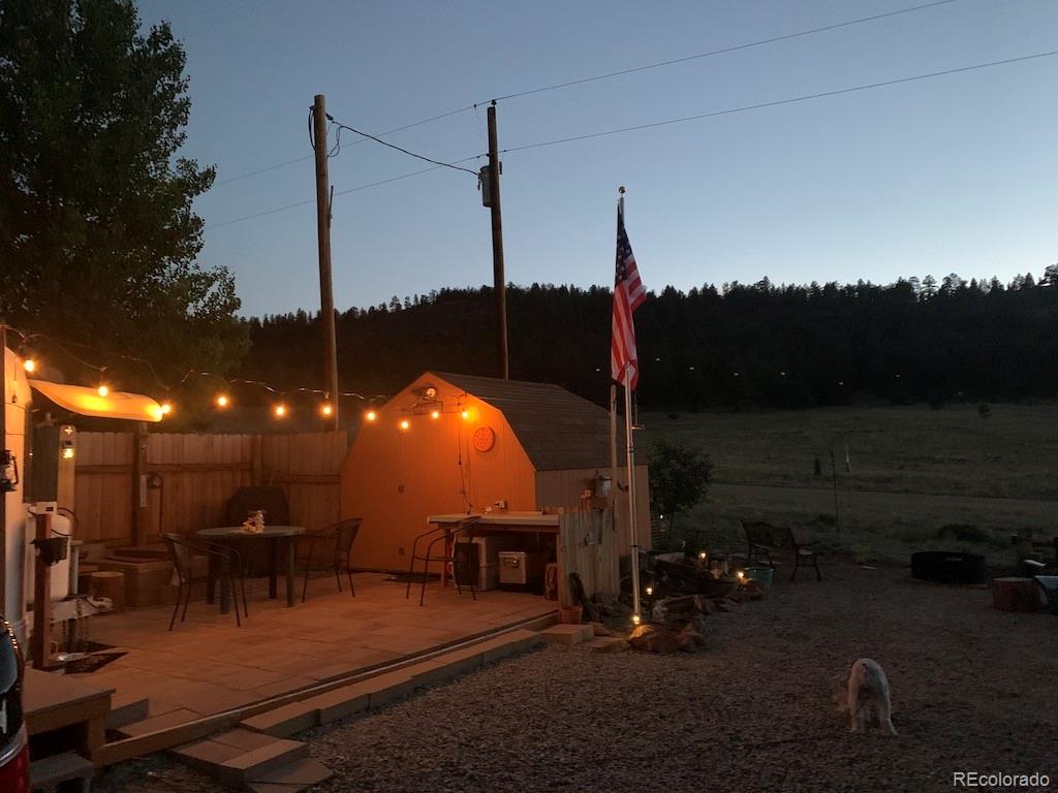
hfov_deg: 67.3
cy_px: 396
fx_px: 795
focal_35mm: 26
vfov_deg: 53.1
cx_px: 529
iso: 640
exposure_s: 1/24
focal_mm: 4.25
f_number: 1.8
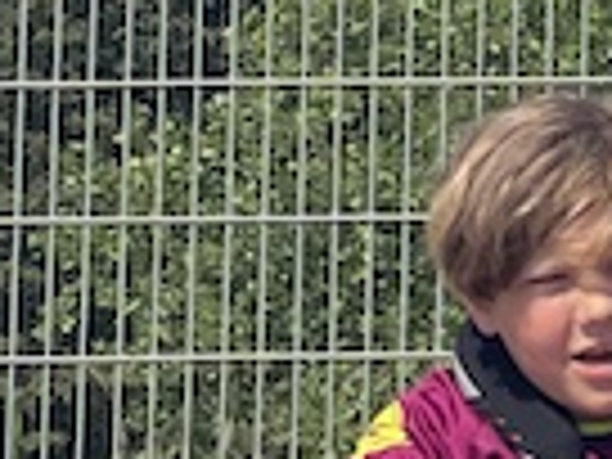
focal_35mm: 305
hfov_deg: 6.0
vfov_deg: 4.9
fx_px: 5392
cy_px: 63
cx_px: 1778
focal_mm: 6
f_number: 2
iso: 32
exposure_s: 1/1546
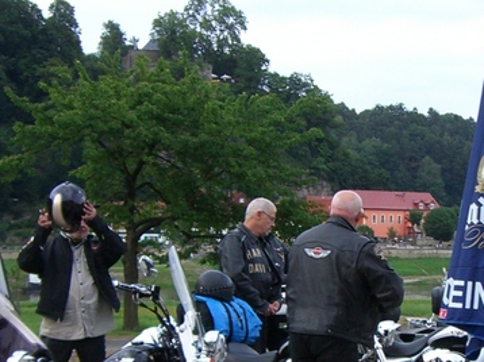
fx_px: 1188
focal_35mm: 85
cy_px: 278
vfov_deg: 17.2
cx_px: 370
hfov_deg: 22.8
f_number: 2.7
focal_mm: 6.2
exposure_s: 1/160
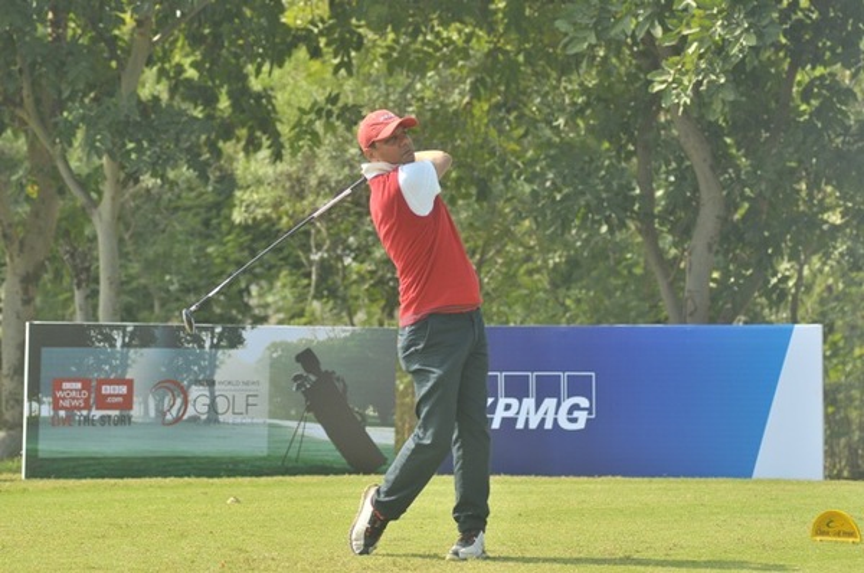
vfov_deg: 8.3
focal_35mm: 165
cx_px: 432
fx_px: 3954
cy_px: 286
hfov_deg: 12.5
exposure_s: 1/1000
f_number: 4
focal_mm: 110
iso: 200
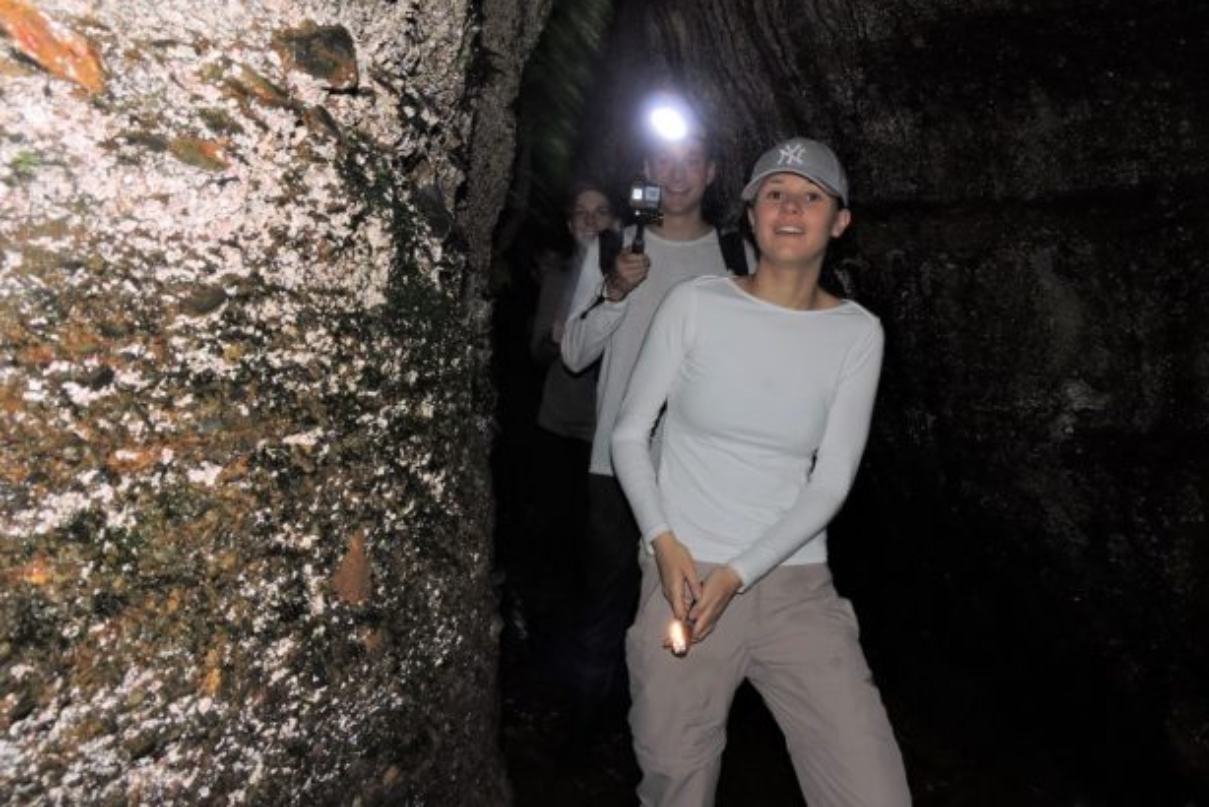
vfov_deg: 49.6
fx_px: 874
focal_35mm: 26
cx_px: 618
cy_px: 398
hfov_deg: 69.4
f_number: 3.3
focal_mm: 4.3
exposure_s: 1/30
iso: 200
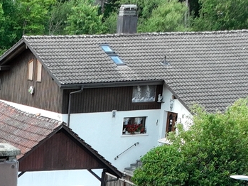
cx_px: -138
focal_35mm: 176
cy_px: 567
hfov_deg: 10.8
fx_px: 1261
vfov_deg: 7.4
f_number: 2.8
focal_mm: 12.29
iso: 100
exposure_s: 1/400
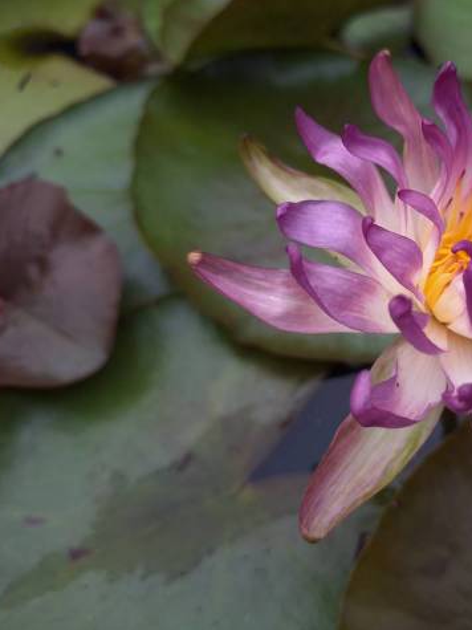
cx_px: 392
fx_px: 564
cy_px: 316
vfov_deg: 58.4
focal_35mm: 31
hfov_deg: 42.9
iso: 64
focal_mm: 5.54
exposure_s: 1/1500
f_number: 1.8
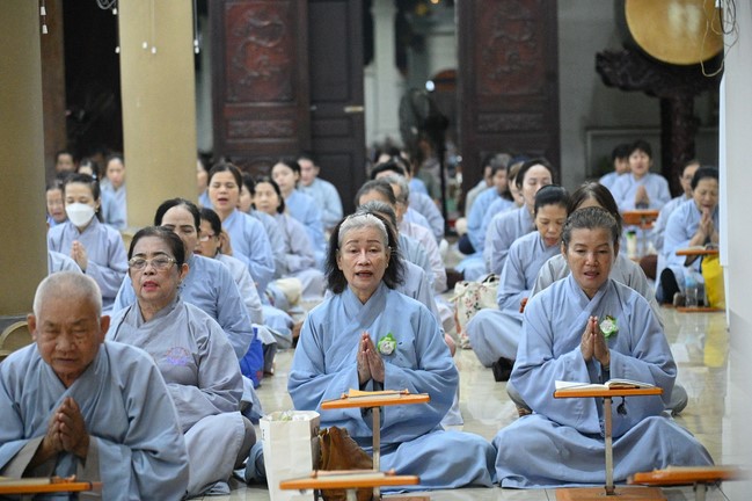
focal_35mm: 120
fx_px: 2505
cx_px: 376
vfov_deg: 11.4
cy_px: 250
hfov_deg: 17.1
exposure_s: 1/250
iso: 20000
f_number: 4.5
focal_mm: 120
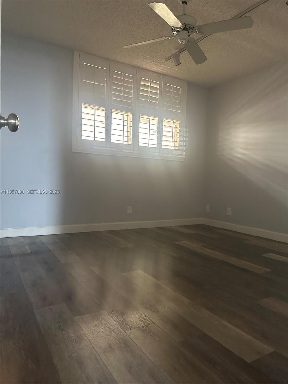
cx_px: 144
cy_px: 192
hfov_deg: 56.8
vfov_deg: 71.6
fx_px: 266
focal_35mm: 24
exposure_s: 1/54
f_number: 1.78
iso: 1000
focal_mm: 6.86
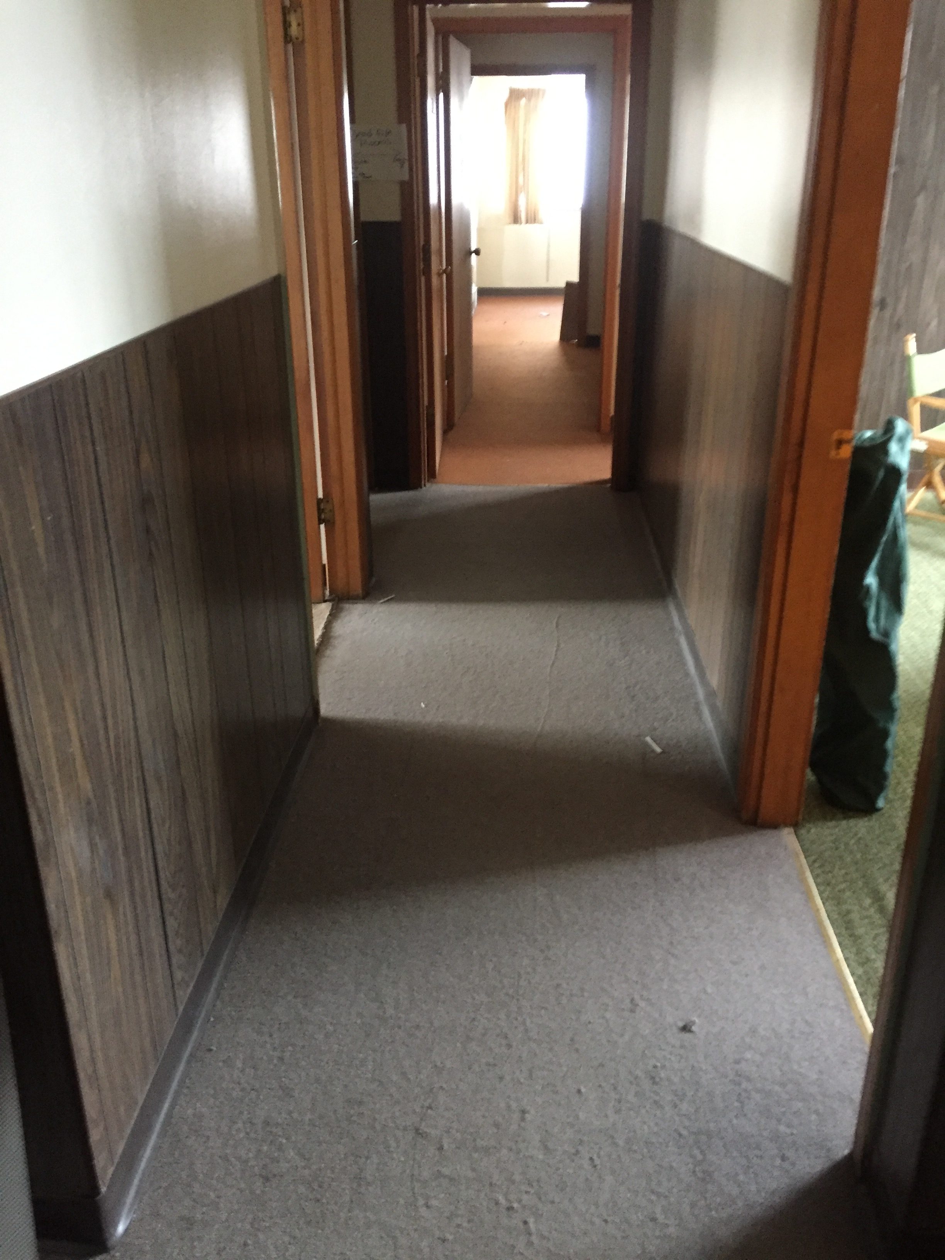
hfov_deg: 48.2
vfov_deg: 61.7
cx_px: 472
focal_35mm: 29
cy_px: 630
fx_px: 1056
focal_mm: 4.15
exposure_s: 1/15
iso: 320
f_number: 2.2
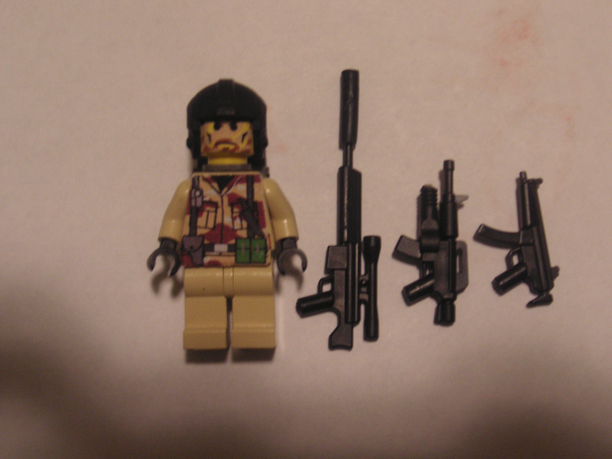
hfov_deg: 38.2
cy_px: 230
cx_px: 306
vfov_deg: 29.1
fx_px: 884
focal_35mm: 50
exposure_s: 1/8
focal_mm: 8.4
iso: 100
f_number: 3.4
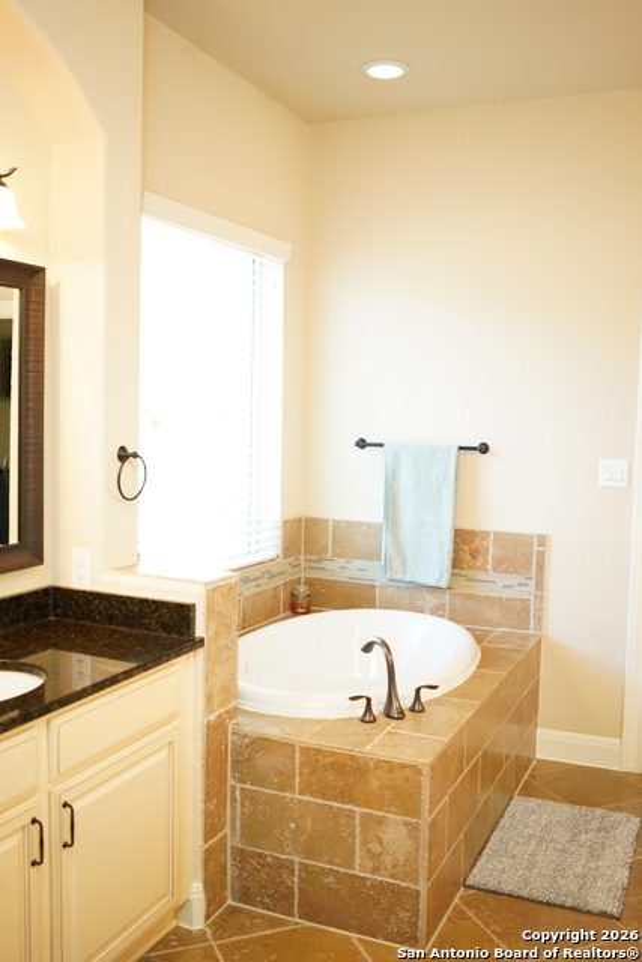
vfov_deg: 54.4
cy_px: 481
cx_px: 321
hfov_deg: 37.9
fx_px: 936
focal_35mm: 35
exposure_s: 1/100
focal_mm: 35
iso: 1000
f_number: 2.8
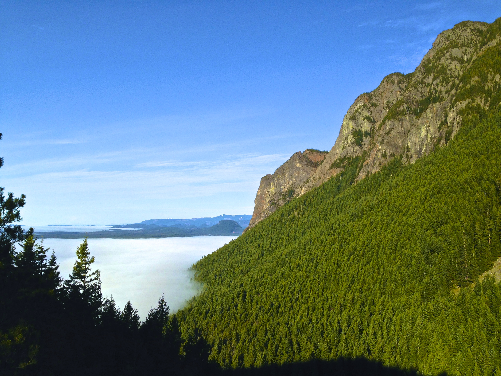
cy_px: 188
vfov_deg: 42.9
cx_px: 250
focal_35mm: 33
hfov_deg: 55.4
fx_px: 478
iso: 50
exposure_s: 1/1642
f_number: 2.4
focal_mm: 4.13
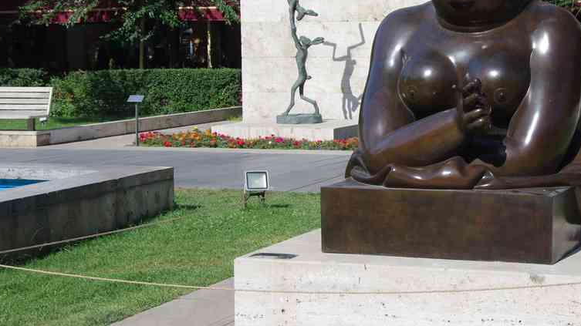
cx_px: 373
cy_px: 90
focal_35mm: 89
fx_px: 1371
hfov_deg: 23.9
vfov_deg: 13.5
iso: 200
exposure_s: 1/100
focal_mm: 42.5
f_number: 11
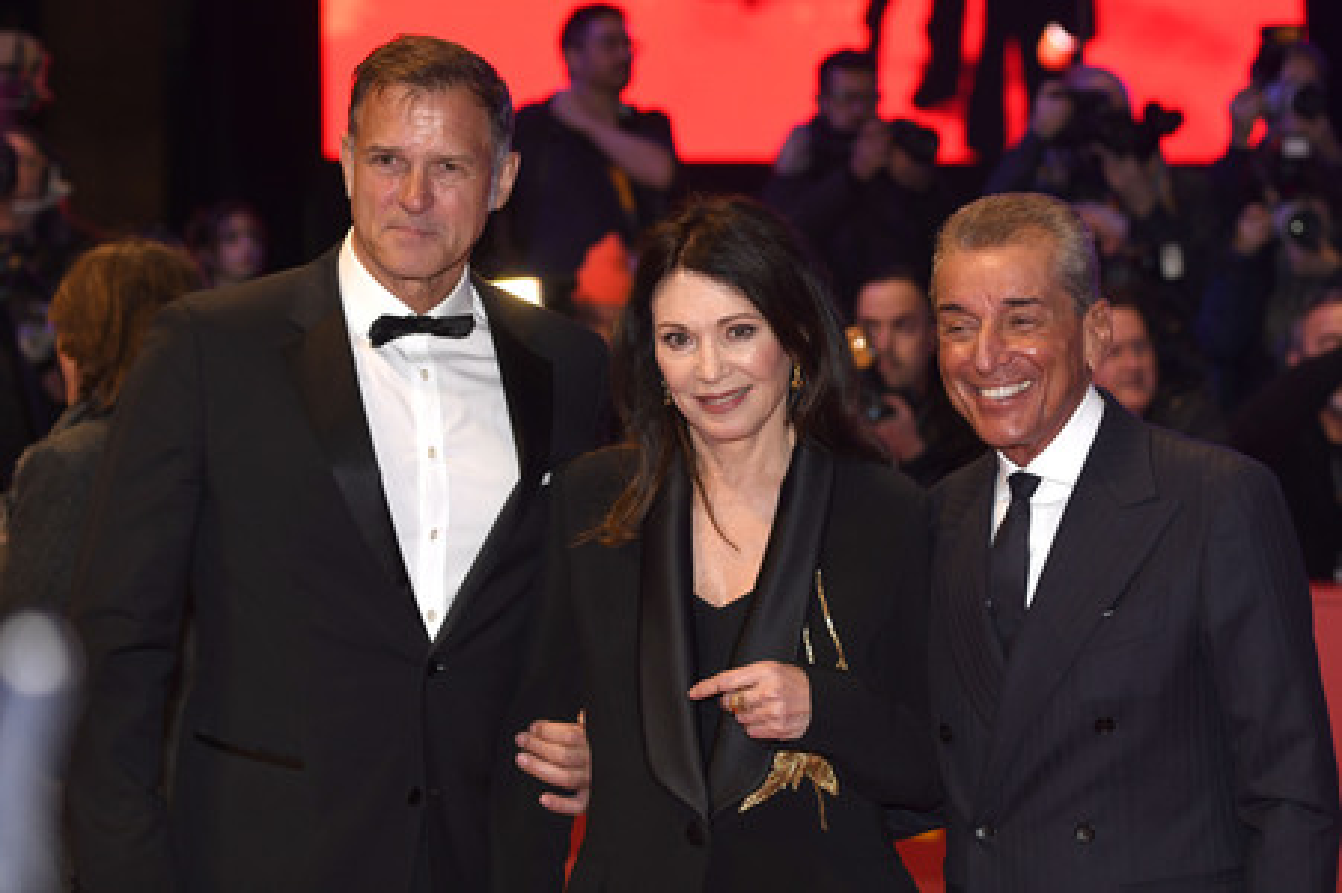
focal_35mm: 70
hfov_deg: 28.9
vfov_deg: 19.4
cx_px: 671
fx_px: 2607
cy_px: 446
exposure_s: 1/640
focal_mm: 70
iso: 800
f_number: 3.5
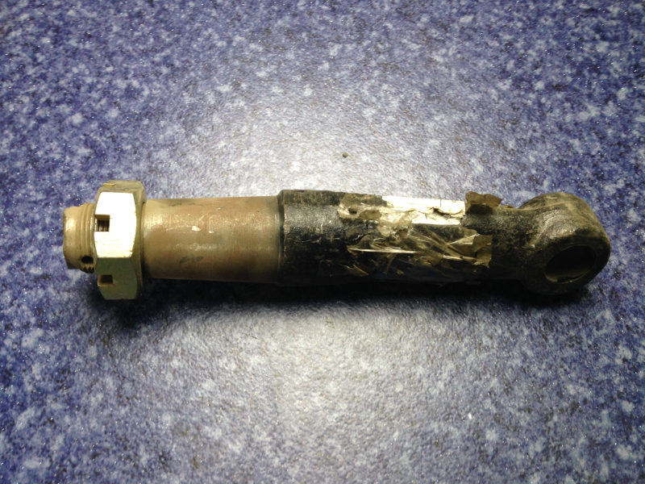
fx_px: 615
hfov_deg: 55.4
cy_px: 242
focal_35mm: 33
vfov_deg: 42.9
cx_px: 322
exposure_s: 1/20
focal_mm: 4.12
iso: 64
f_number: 2.4
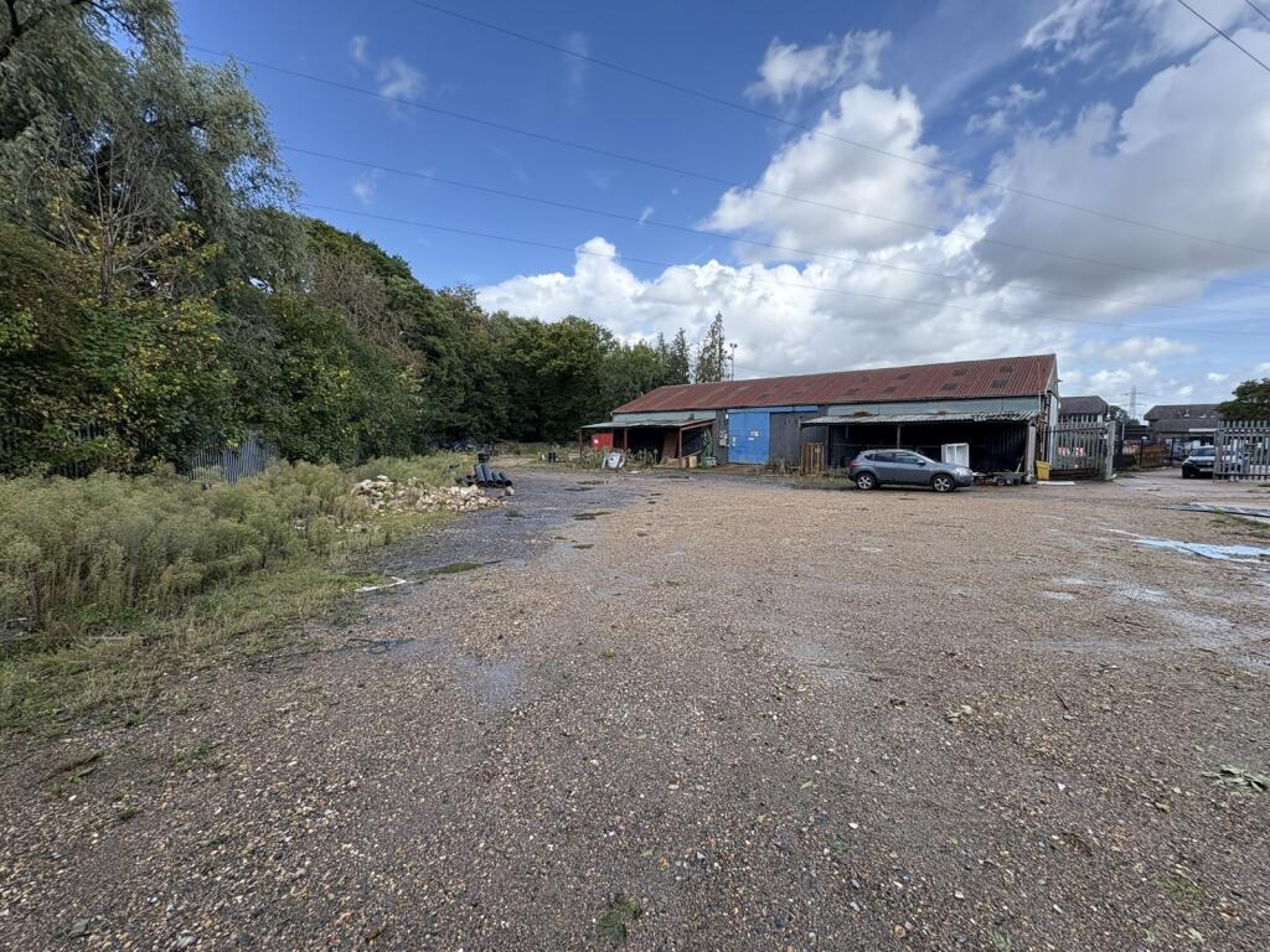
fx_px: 514
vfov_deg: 85.7
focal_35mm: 14
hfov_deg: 102.1
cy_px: 476
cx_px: 635
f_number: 2.2
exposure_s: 1/858
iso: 64
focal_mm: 2.22
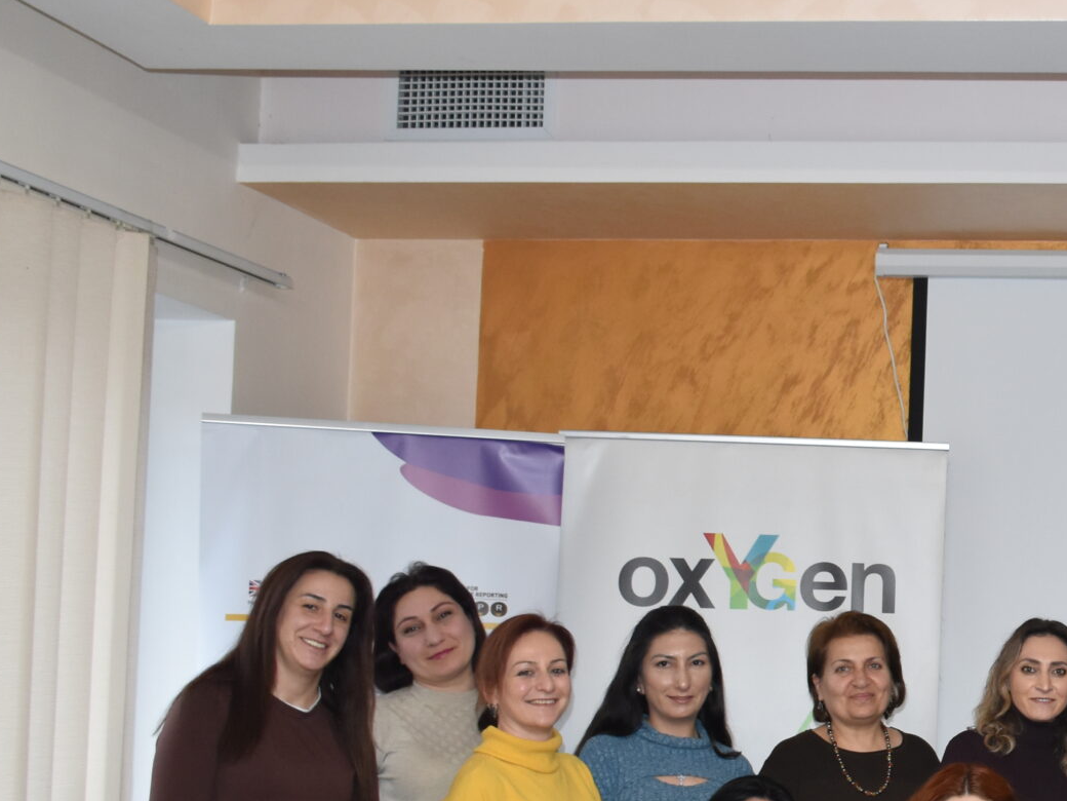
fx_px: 2188
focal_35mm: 71
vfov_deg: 20.6
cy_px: 586
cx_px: 1250
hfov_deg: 25.0
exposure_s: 1/60
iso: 800
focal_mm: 20
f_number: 4
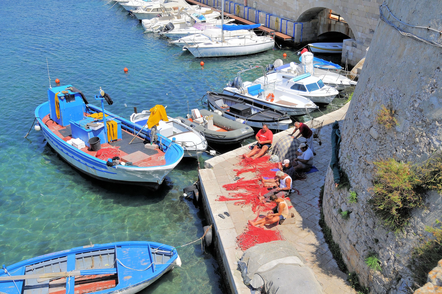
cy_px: 147
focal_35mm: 36
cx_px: 221
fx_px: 441
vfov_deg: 36.8
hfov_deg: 53.2
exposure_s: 1/500
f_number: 11
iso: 200
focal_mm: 24
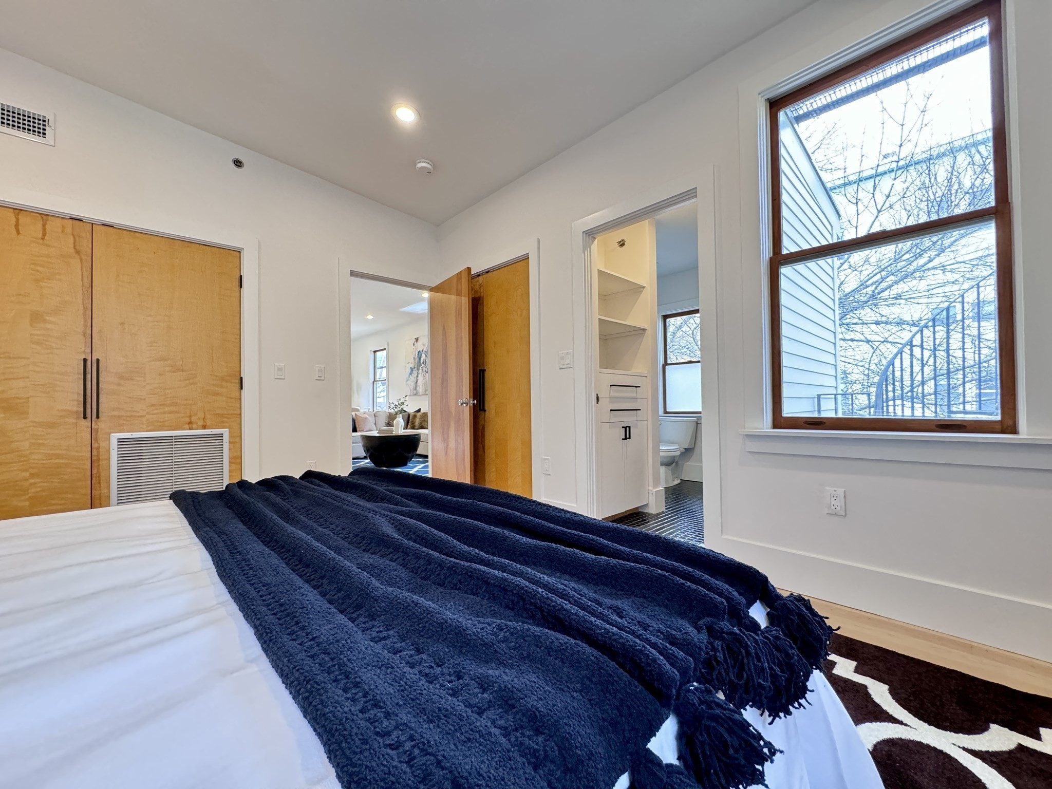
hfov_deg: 102.1
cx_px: 526
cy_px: 394
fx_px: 425
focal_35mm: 14
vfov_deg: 85.7
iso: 400
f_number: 2.2
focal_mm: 2.22
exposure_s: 1/60
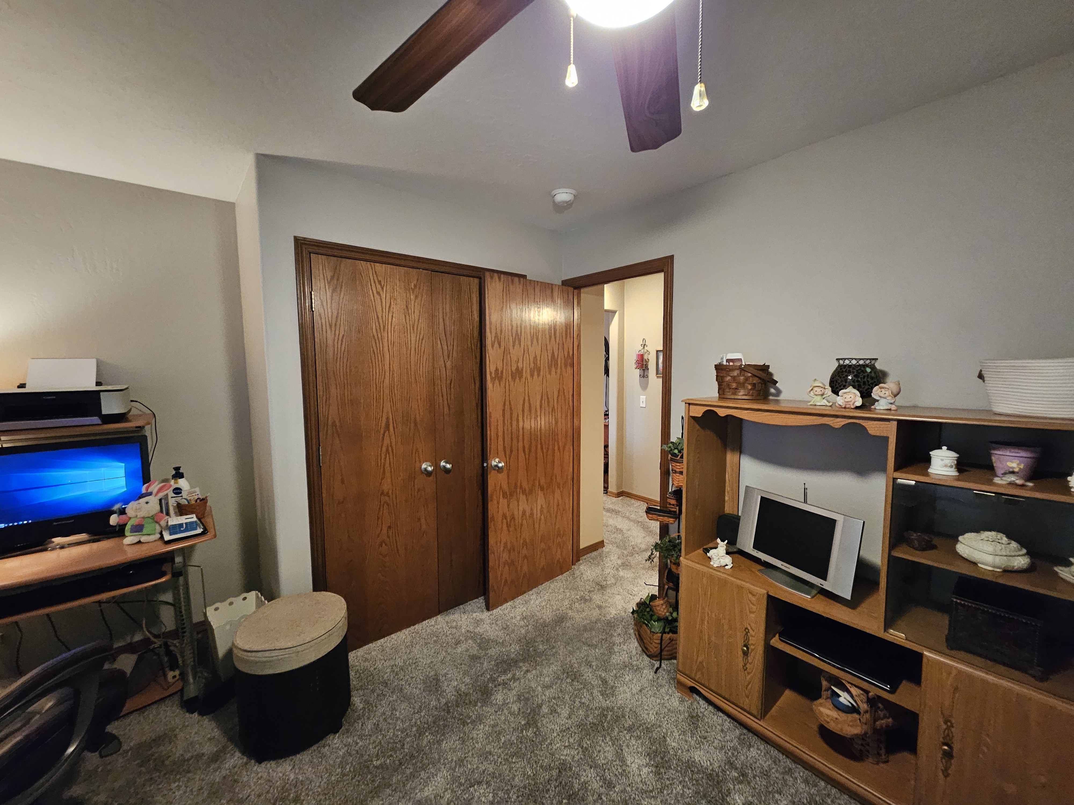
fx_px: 403
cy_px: 402
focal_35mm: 13
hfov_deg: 106.2
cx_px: 537
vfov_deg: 89.9
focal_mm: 1.74
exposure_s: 1/24
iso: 640
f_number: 2.2
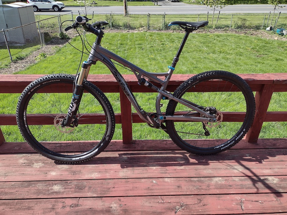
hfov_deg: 65.3
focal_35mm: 27
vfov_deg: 51.4
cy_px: 108
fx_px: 224
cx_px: 144
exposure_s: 1/1058
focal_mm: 4.71
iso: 100
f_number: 1.7
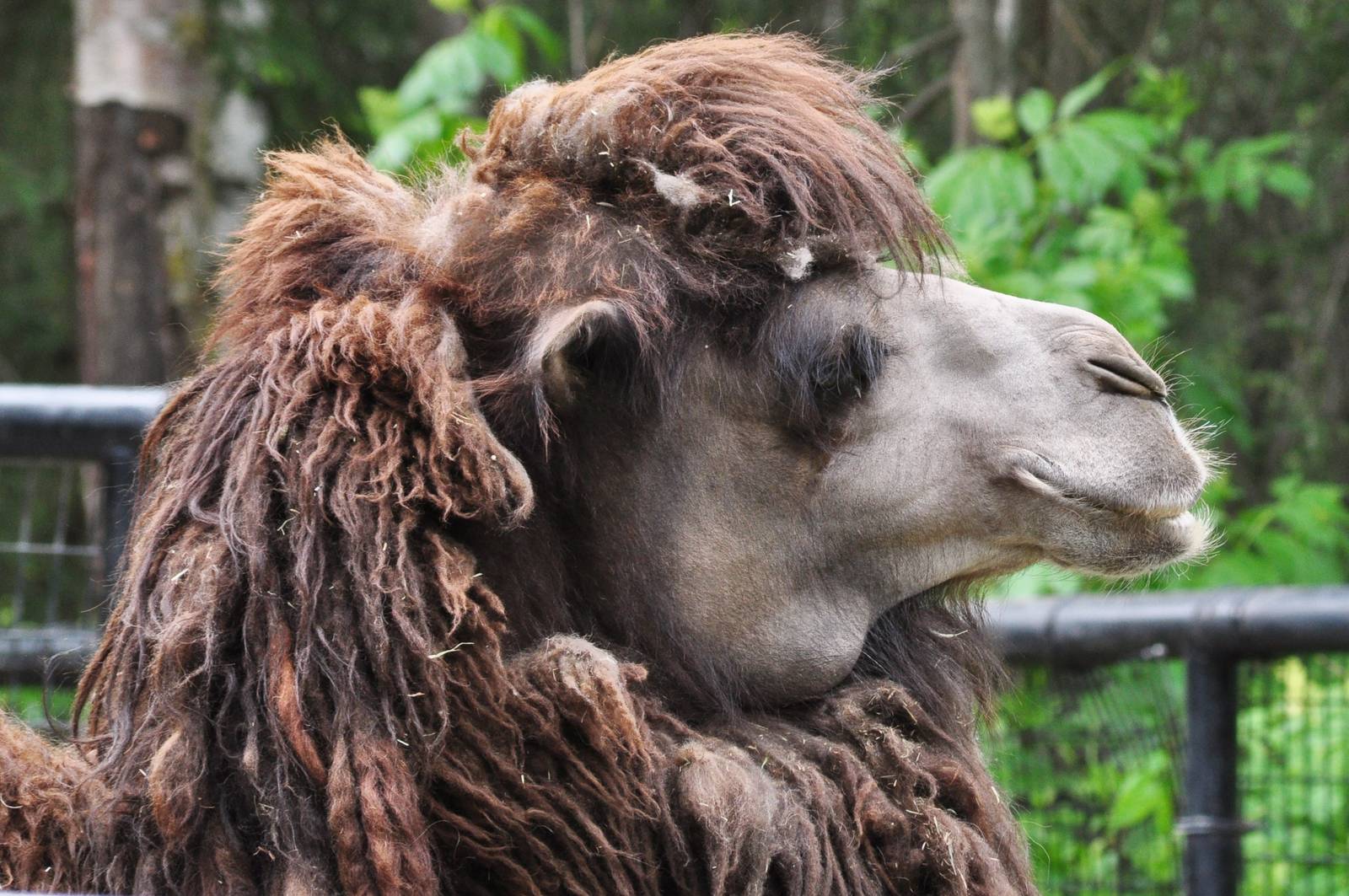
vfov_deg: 4.2
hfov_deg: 6.3
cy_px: 448
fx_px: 12352
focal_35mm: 330
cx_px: 674
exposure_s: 1/125
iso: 640
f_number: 9
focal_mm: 220
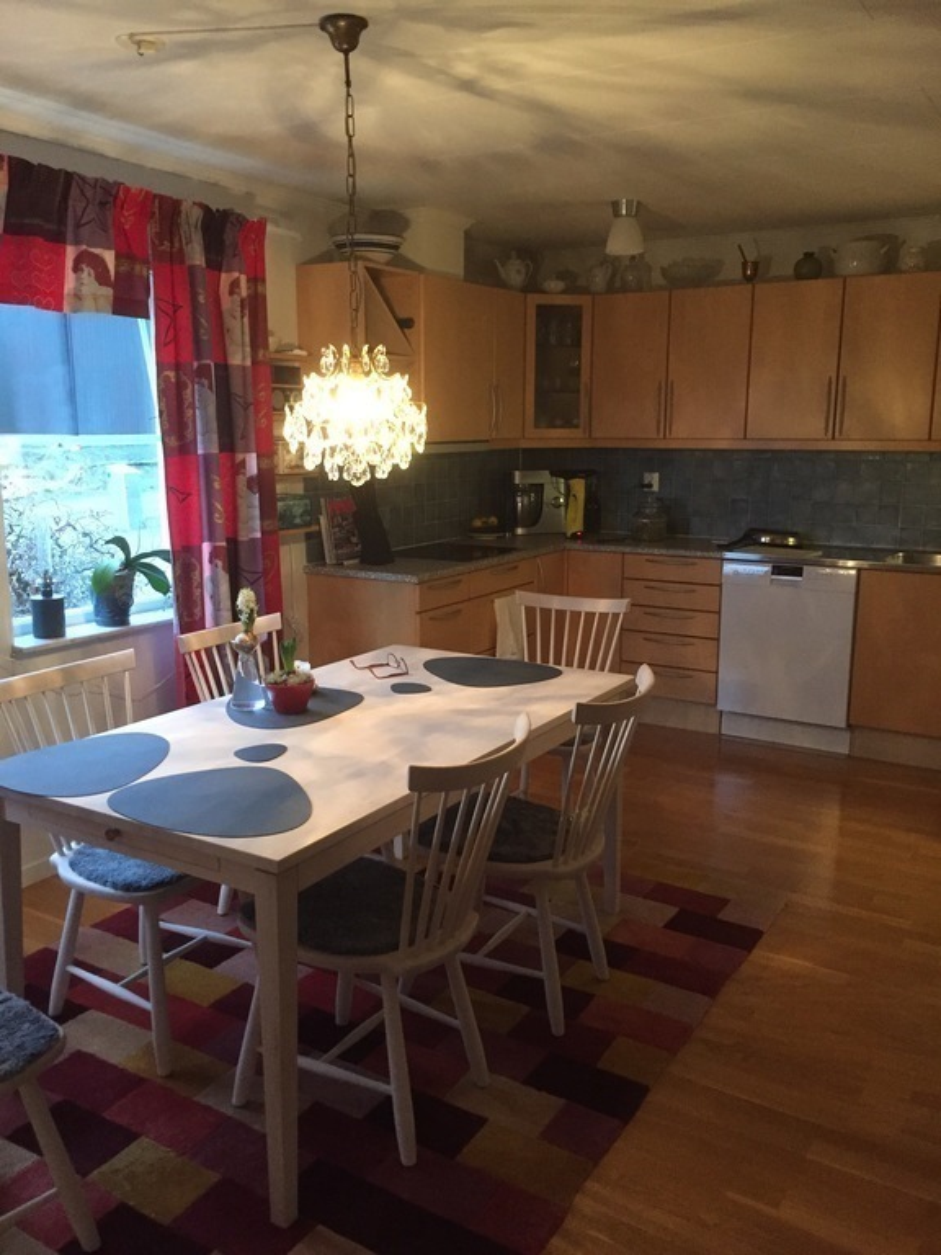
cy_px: 628
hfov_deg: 48.2
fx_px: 1051
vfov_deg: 61.7
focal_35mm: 29
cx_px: 470
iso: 250
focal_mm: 4.15
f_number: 2.2
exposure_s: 1/17
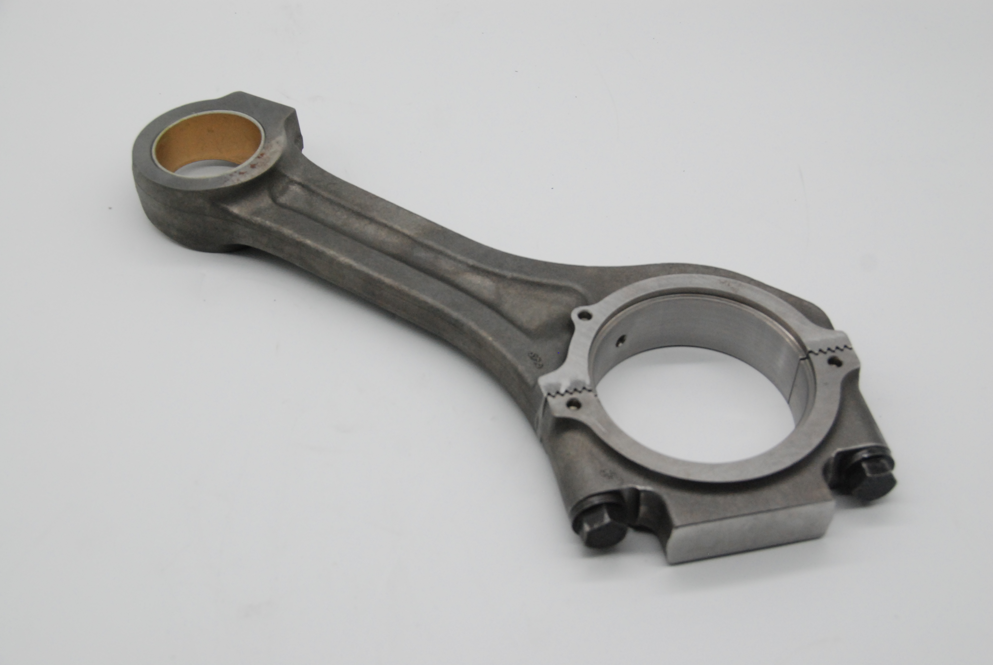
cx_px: 496
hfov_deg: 35.0
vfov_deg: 23.8
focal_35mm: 57
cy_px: 332
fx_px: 1574
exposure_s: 1/640
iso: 1000
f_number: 6.3
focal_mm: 38
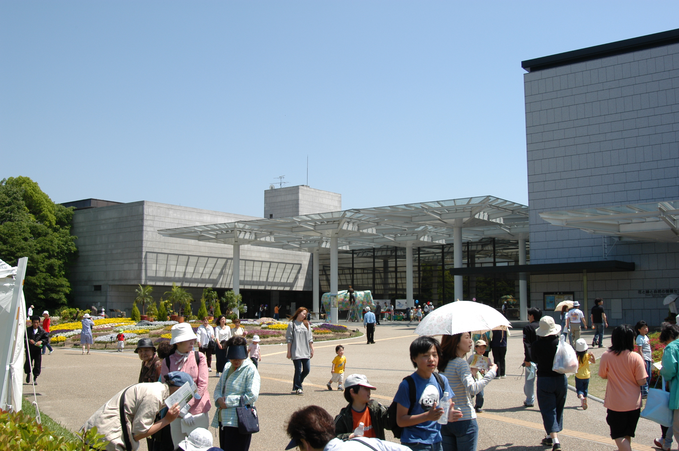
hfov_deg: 53.2
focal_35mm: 36
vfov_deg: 36.8
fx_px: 678
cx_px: 340
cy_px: 226
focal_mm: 24
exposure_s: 1/250
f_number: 10
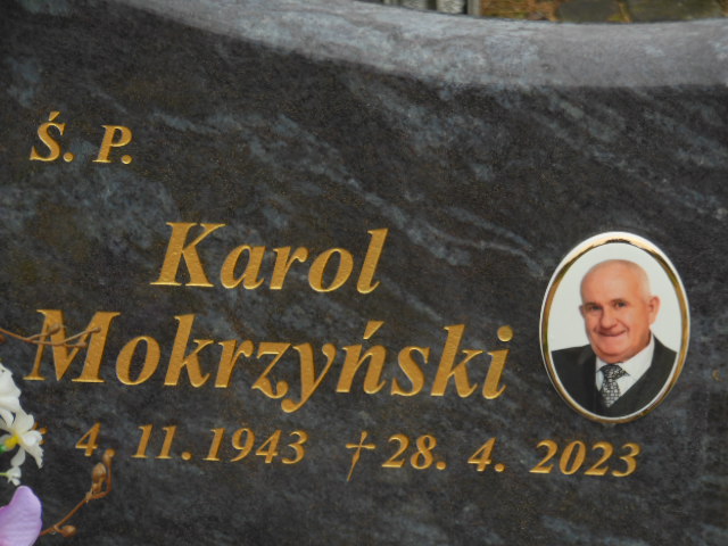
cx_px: 364
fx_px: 3070
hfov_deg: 13.5
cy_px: 273
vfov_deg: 10.2
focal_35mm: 146
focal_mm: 26.1
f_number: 5.2
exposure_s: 1/80
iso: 125
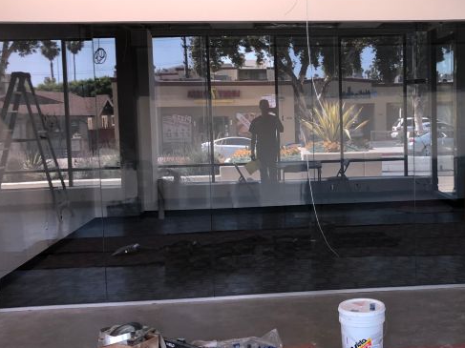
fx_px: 618
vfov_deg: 31.5
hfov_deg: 40.1
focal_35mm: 46
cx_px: 347
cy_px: 165
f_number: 1.8
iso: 32
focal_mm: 3.99
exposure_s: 1/30
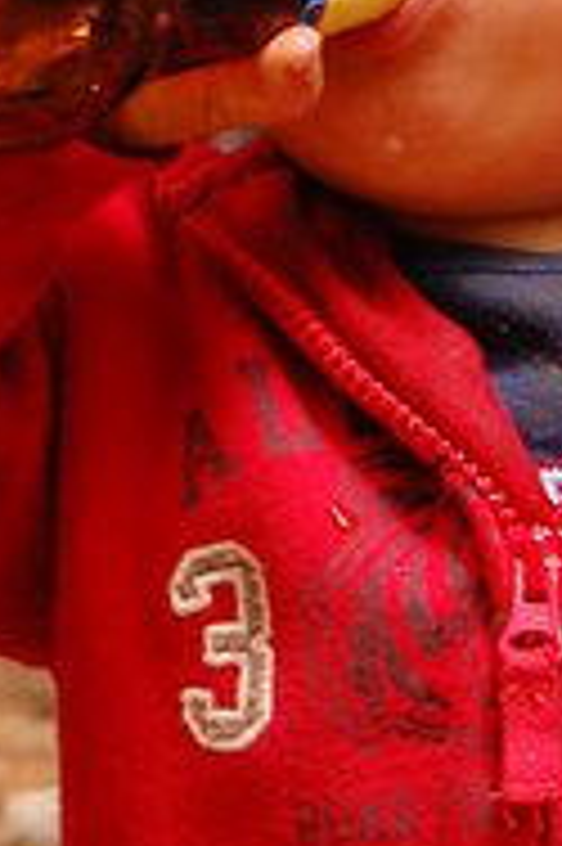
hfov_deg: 3.1
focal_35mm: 449
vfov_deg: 4.6
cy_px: 158
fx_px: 10526
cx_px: 632
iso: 400
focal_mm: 55
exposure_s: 1/250
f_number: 8
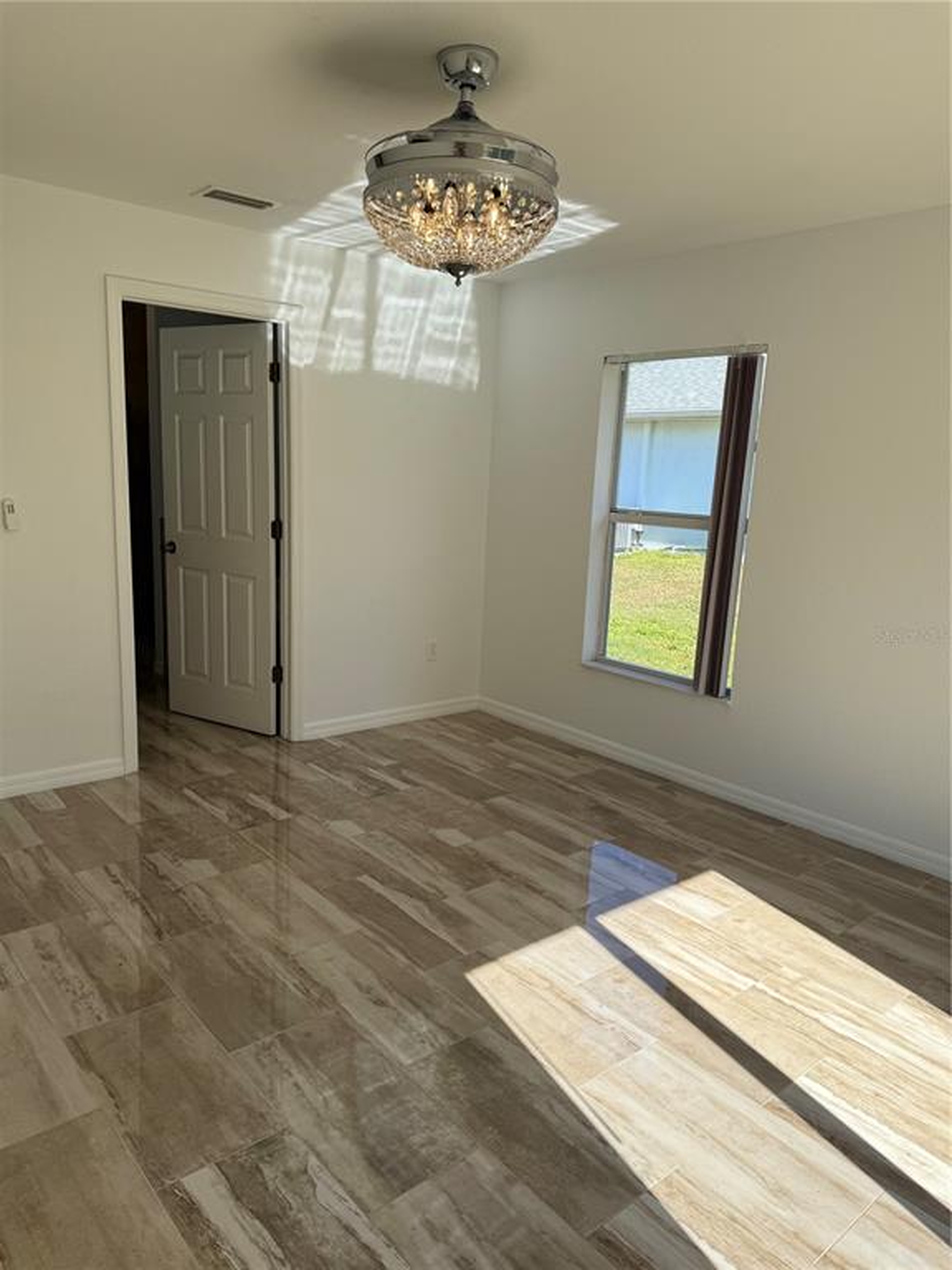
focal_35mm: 24
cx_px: 476
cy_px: 635
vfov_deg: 71.6
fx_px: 880
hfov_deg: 56.8
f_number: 1.78
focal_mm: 6.76
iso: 80
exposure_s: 1/1271
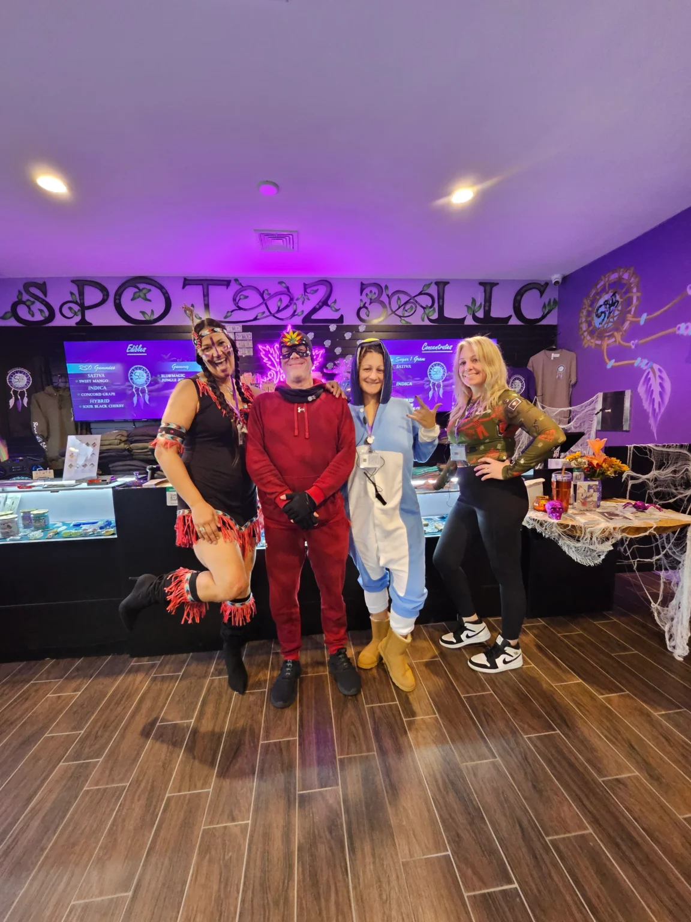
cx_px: 346
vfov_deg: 106.2
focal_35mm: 13
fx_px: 346
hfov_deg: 89.9
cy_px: 461
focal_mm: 1.7
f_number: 2.2
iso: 500
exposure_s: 1/30
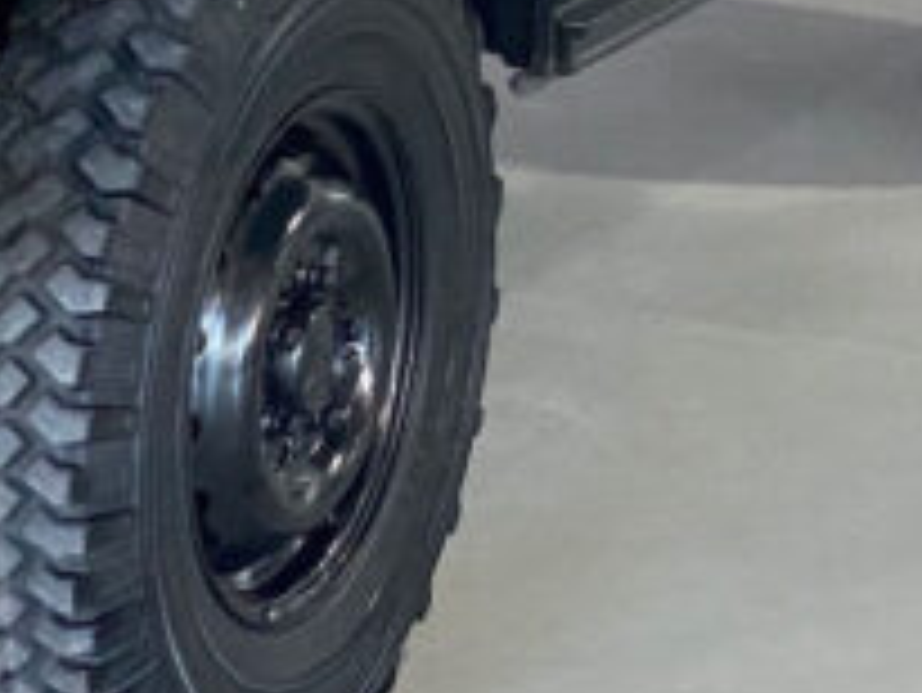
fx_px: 5410
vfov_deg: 7.2
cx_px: -13
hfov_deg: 9.7
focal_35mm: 203
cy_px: -414
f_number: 2
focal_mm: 6
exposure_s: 1/121
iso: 160
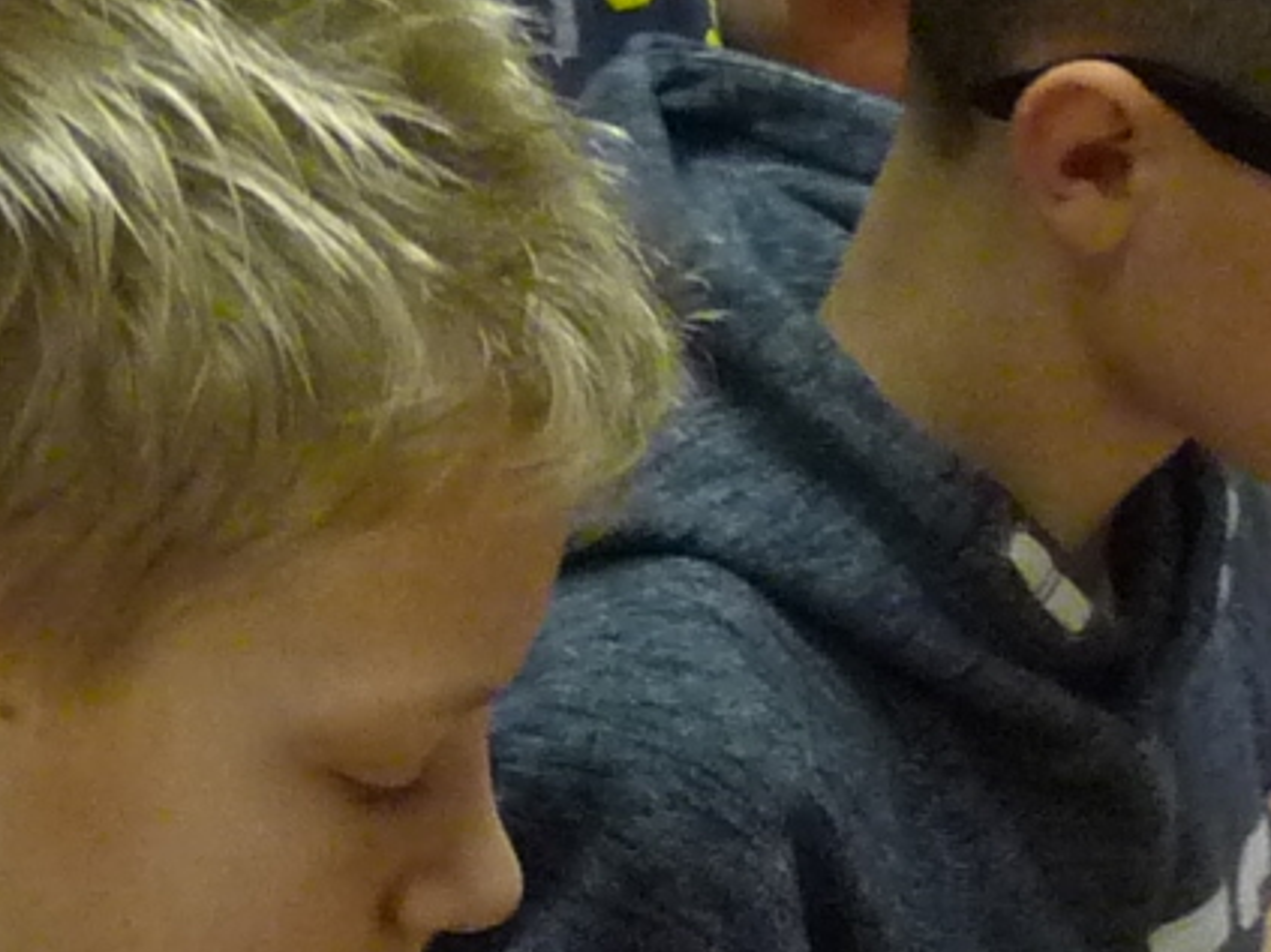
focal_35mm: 155
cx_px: 1373
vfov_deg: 9.2
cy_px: 1673
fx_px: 5690
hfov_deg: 12.5
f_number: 3.3
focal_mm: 4.7
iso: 400
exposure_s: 1/25
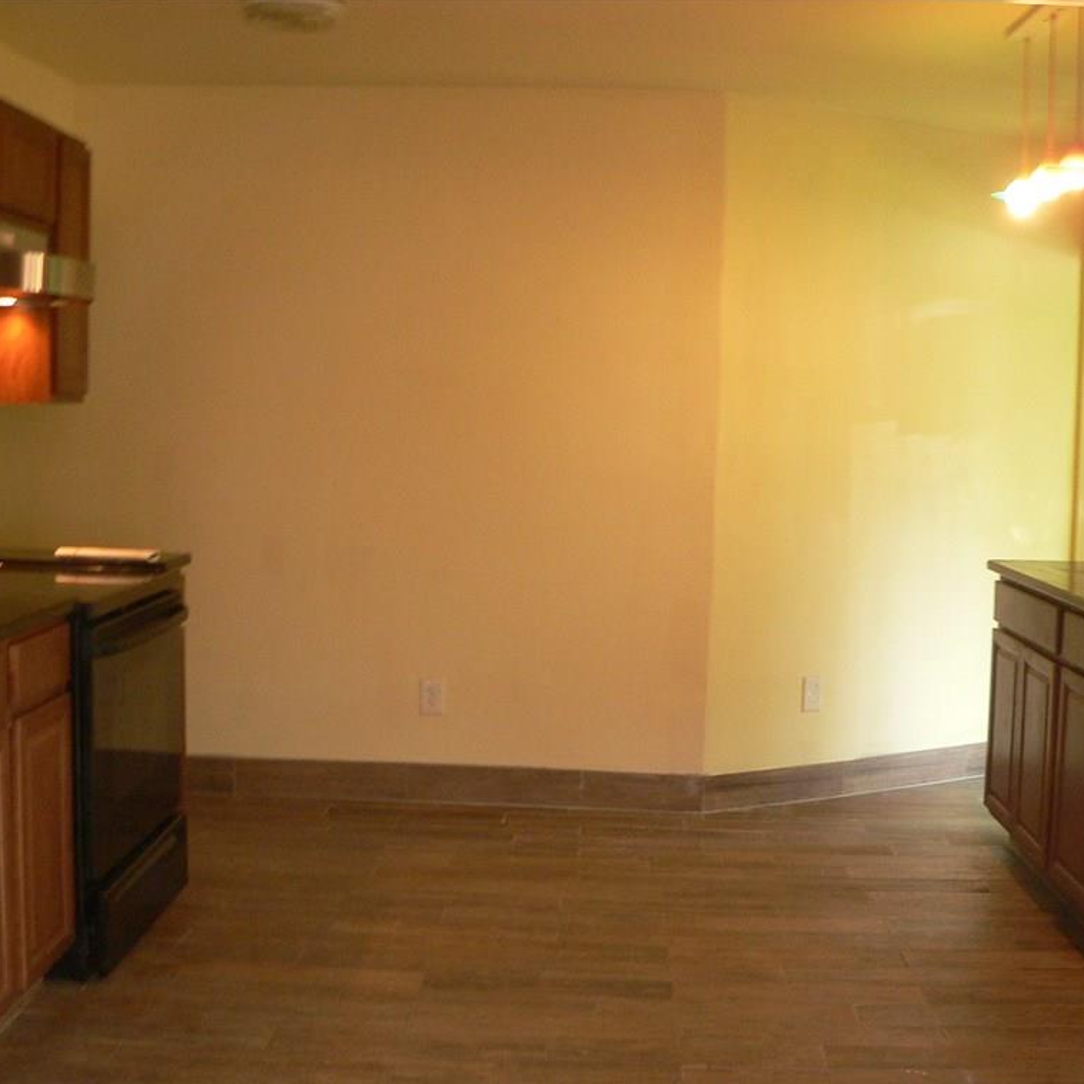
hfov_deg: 39.2
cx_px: 533
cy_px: 546
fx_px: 1523
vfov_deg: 39.2
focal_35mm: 43
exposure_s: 1/13
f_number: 2.8
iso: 200
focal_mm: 6
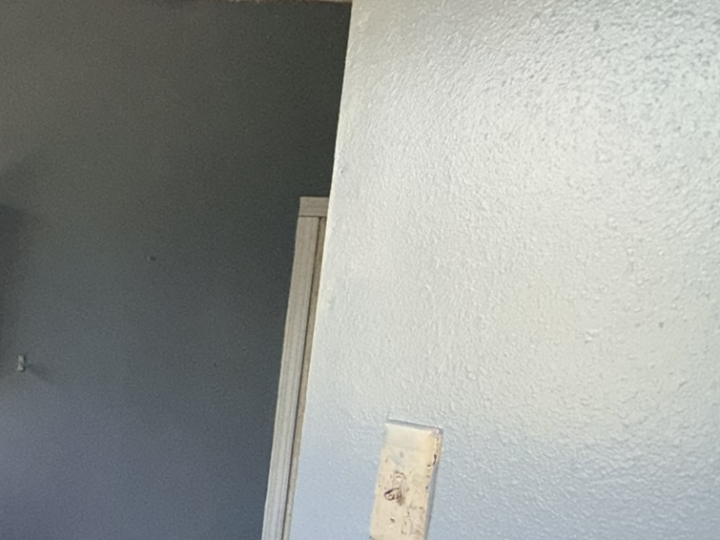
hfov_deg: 39.8
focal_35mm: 38
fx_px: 790
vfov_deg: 36.1
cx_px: -72
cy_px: 453
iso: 125
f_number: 2.2
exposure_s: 1/97
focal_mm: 2.22
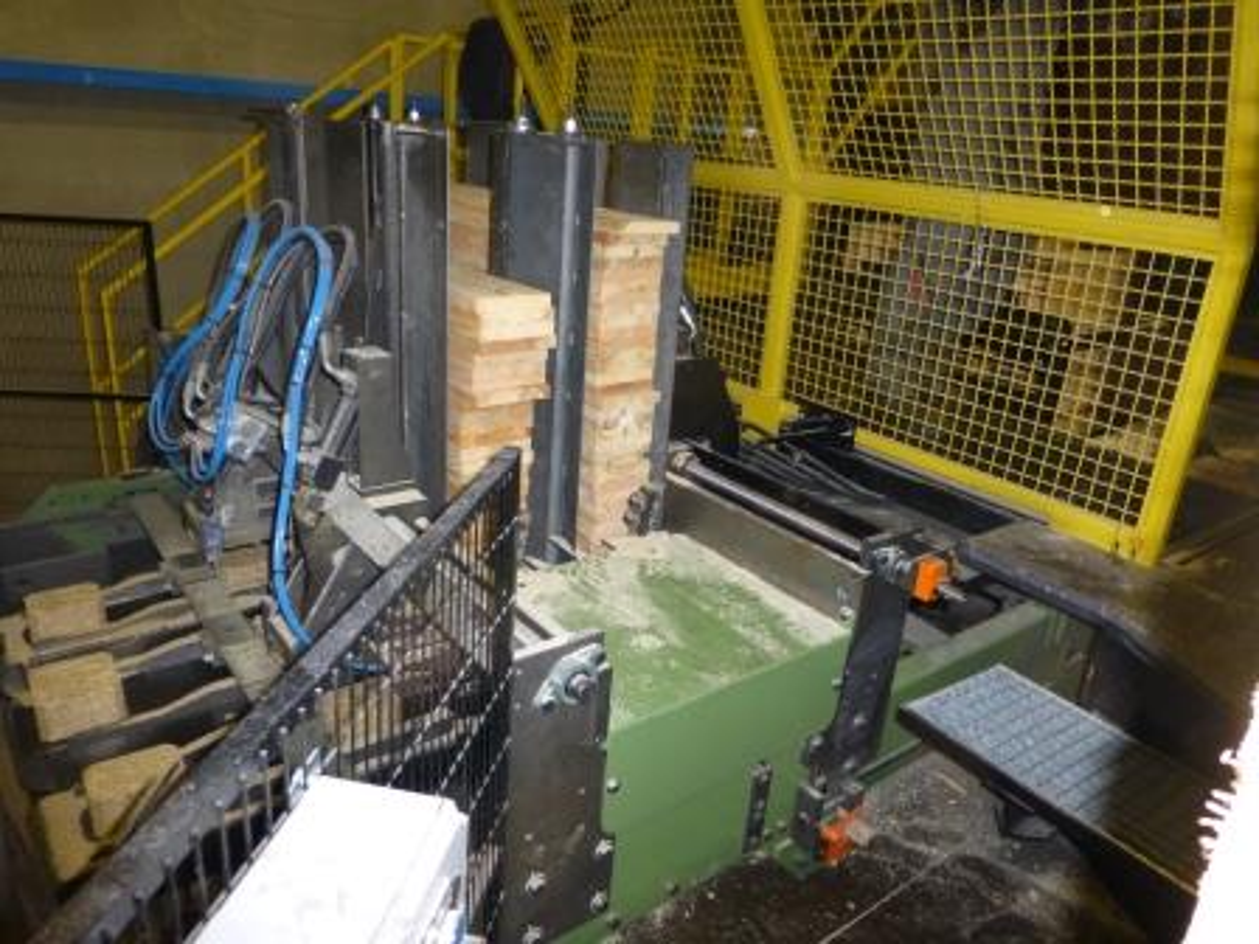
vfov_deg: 56.8
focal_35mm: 24
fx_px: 873
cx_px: 630
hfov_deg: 71.6
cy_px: 472
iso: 250
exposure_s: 1/60
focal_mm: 4.3
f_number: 3.3
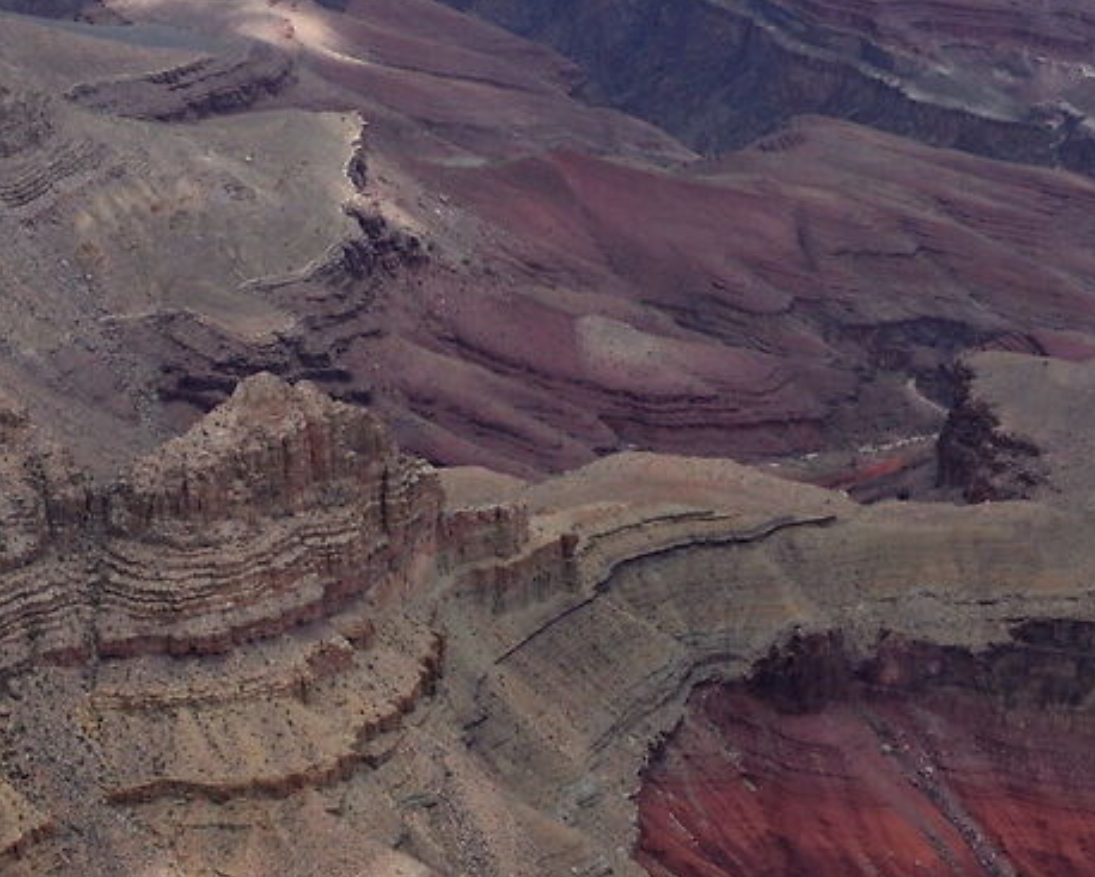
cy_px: 258
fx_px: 3827
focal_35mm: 118
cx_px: 112
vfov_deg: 13.1
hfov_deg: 16.1
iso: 100
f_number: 13
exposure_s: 1/125
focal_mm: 24
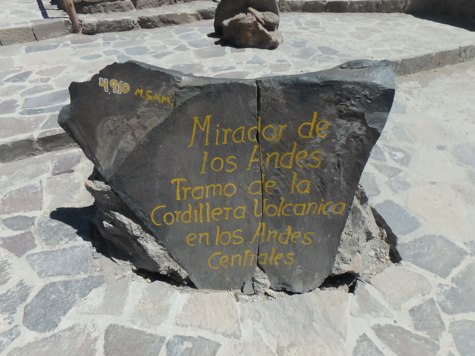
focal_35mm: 21
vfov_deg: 63.4
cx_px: 238
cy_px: 178
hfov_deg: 79.0
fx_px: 288
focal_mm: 3.7
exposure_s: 1/800
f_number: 6
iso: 125
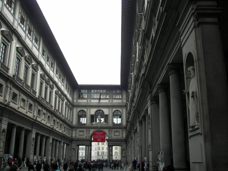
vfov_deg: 36.0
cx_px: 114
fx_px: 264
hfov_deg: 46.8
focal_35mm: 40
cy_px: 86
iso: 50
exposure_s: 1/40
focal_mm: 6.6
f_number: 2.8
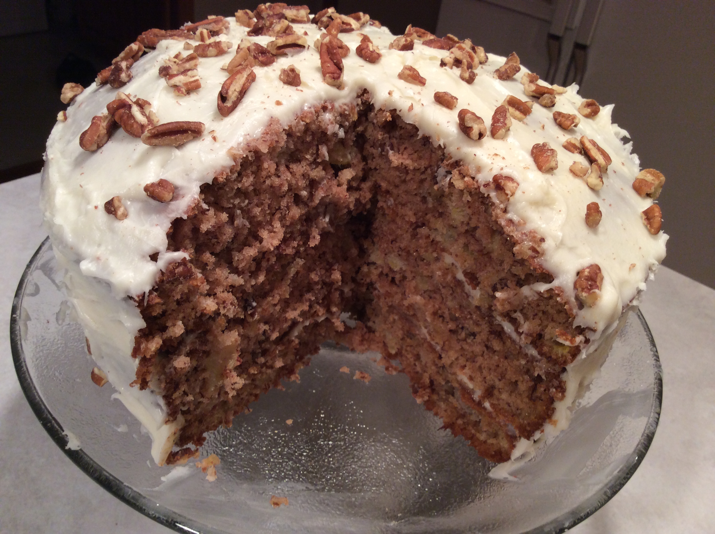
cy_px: 267
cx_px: 358
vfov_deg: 42.8
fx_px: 681
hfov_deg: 55.4
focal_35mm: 33
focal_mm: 3.3
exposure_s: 1/24
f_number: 2.4
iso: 64
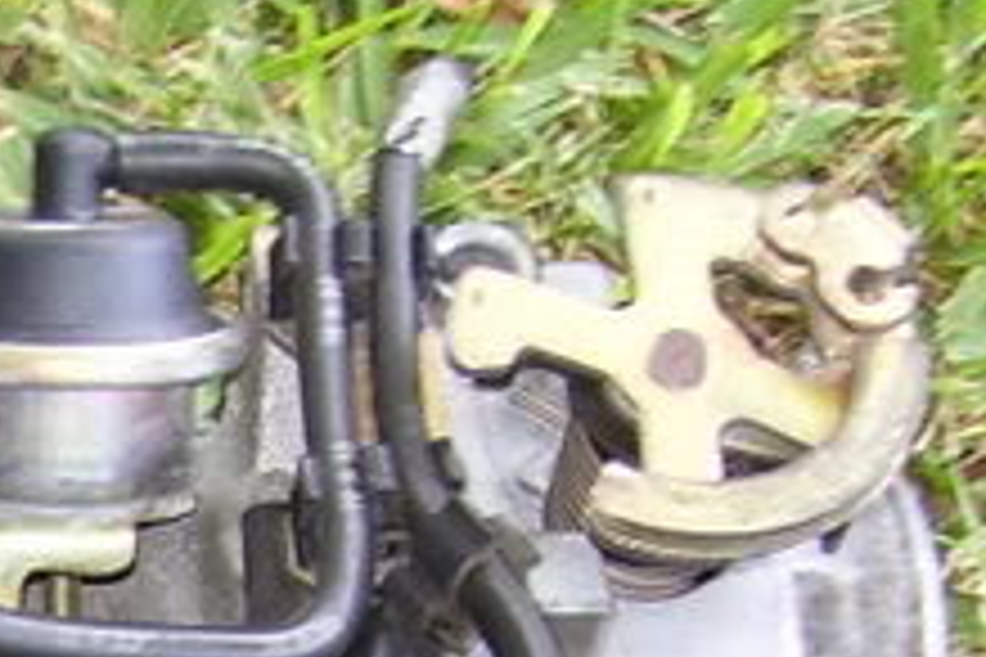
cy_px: 1197
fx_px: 4793
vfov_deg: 7.6
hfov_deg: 11.0
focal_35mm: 175
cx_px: -770
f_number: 2.7
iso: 80
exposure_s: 1/60
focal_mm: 6
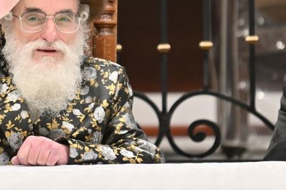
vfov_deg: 1.9
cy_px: 1
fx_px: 5715
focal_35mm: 720
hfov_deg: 2.9
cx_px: 26
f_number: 2.8
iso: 200
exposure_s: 1/320
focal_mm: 200
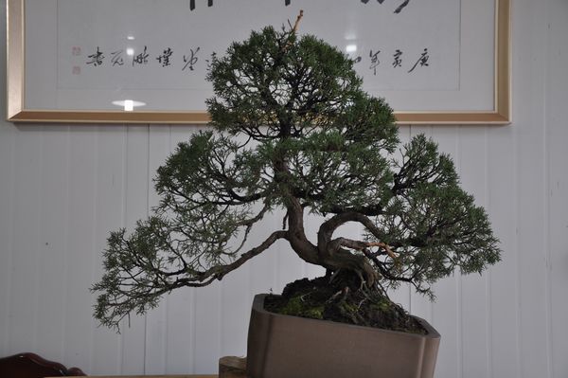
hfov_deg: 38.9
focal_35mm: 51
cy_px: 189
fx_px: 804
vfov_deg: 26.4
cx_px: 284
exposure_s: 1/25
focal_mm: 34
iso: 200
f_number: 4.2
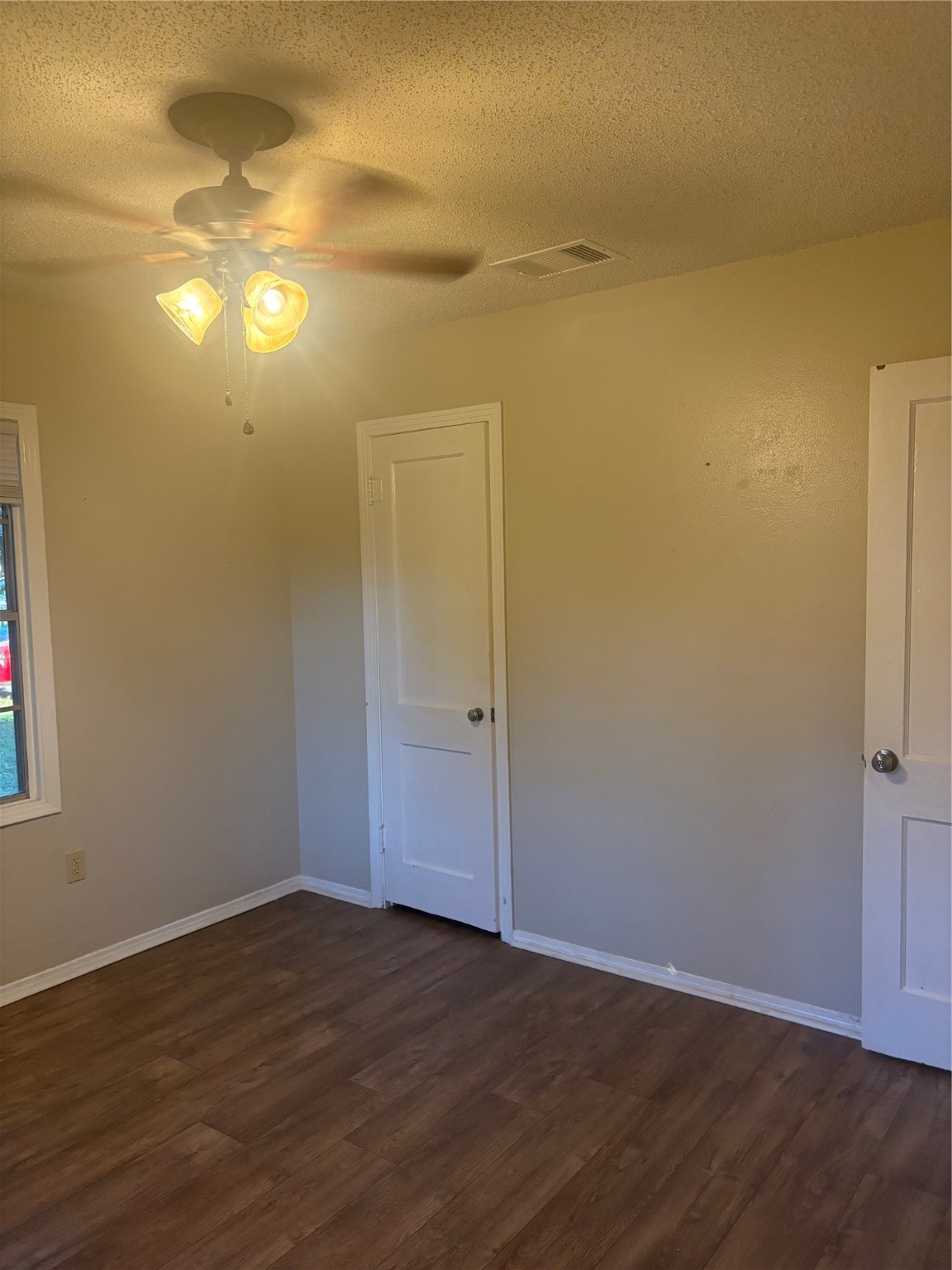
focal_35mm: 26
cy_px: 635
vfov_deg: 67.3
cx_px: 476
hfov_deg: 53.1
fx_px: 953
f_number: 1.6
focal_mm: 5.96
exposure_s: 1/60
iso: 200
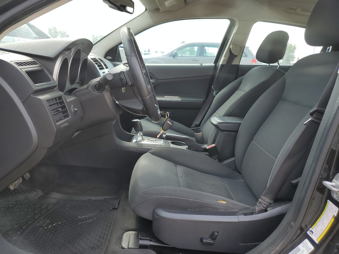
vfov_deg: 53.1
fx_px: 255
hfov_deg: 67.3
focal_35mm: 26
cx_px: 170
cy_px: 127
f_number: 1.5
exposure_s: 1/625
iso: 50
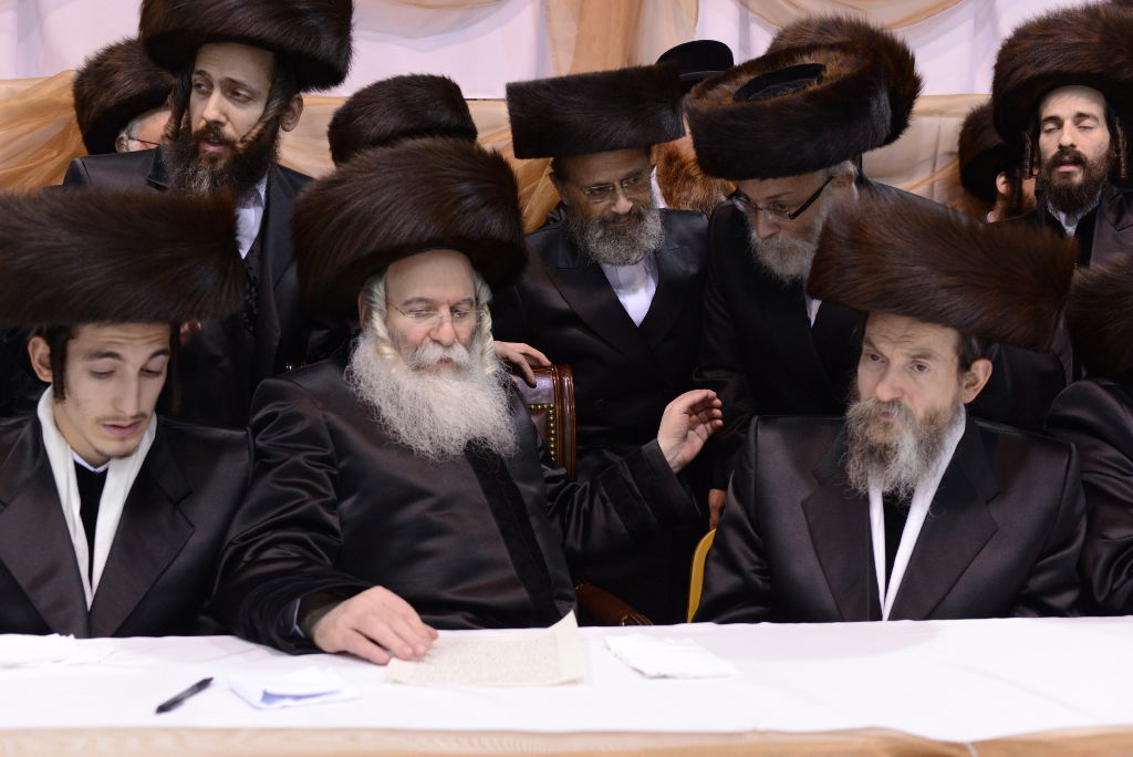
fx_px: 1323
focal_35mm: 42
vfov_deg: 31.9
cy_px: 378
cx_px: 566
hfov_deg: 46.4
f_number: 5
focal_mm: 42
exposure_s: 1/125
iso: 1600
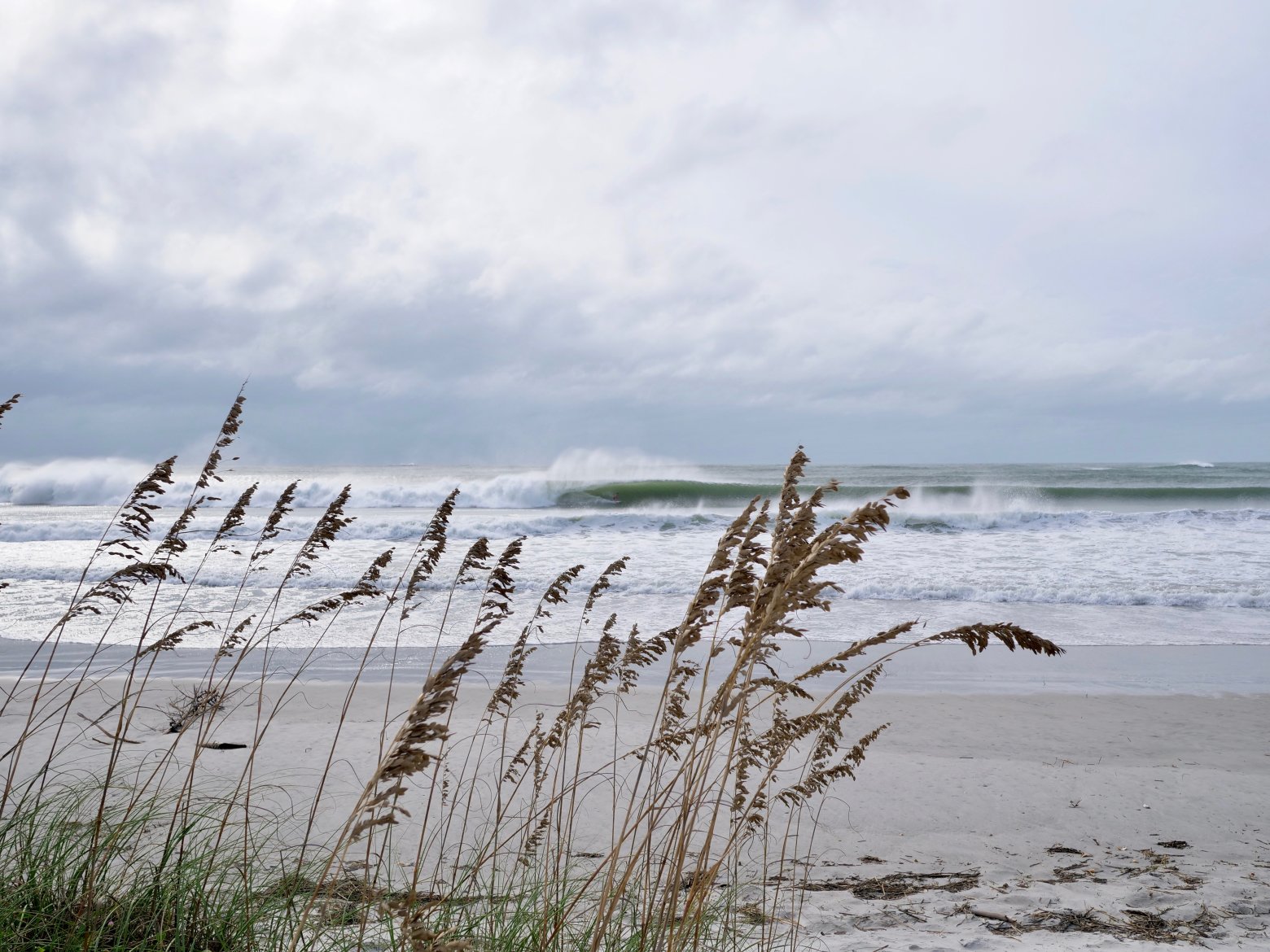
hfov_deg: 60.0
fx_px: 1101
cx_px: 635
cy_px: 476
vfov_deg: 46.8
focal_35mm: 30
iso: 200
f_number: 4
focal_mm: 15
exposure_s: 1/1300
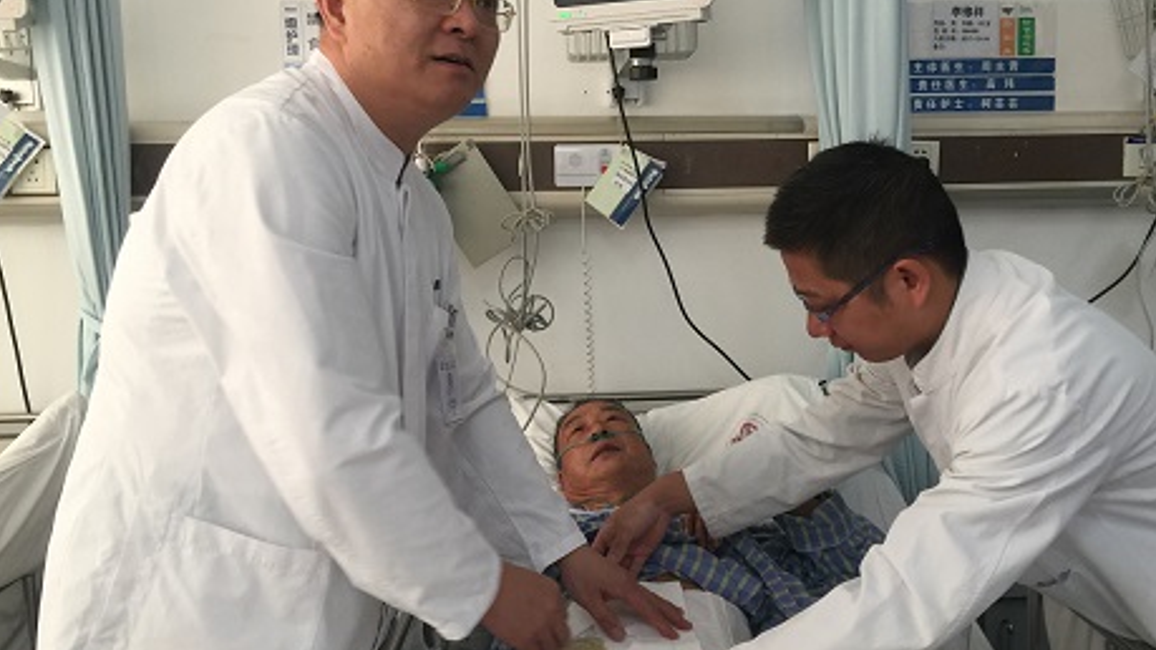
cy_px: 365
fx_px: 1103
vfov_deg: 32.8
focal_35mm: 36
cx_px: 651
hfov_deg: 55.1
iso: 40
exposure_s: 1/33
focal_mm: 4.15
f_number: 2.2
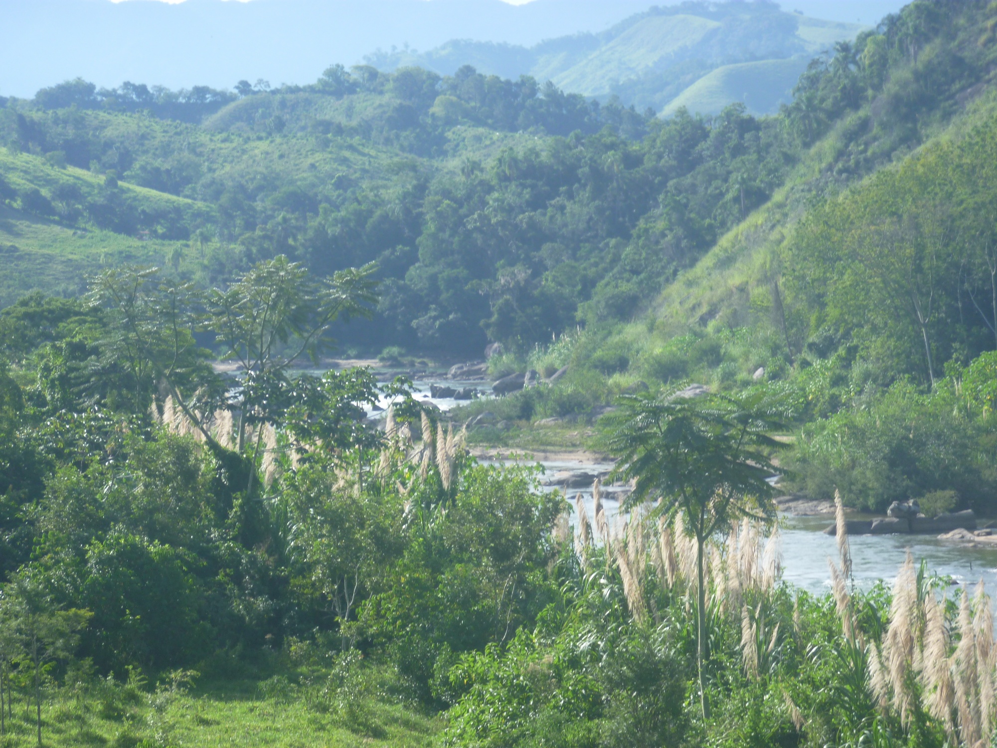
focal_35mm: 140
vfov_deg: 10.6
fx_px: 4032
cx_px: 498
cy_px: 374
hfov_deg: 14.1
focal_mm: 25.2
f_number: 5.9
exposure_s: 1/125
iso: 100
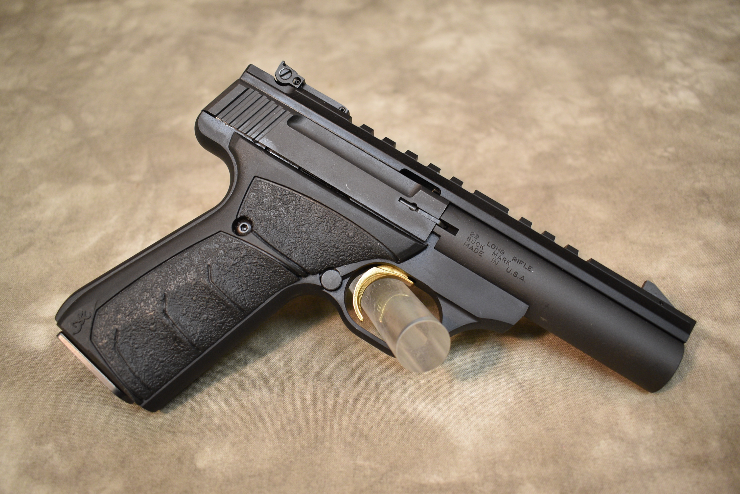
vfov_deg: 40.0
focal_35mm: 33
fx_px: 679
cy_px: 247
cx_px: 370
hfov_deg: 57.2
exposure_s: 1/60
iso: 1000
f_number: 4
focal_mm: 22
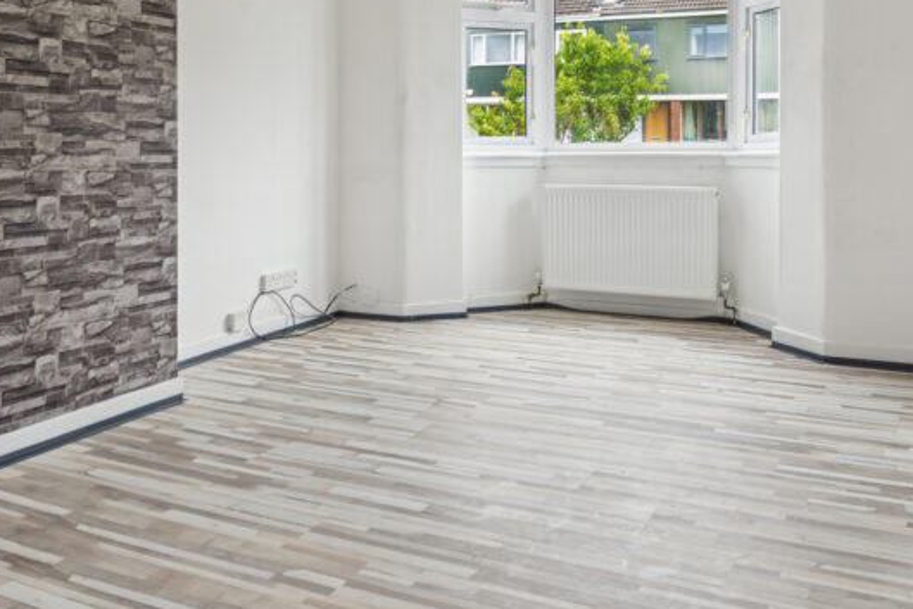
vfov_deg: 39.7
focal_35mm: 32
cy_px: 129
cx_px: 504
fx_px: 811
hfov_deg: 58.6
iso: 200
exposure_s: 1/30
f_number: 7.1
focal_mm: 11
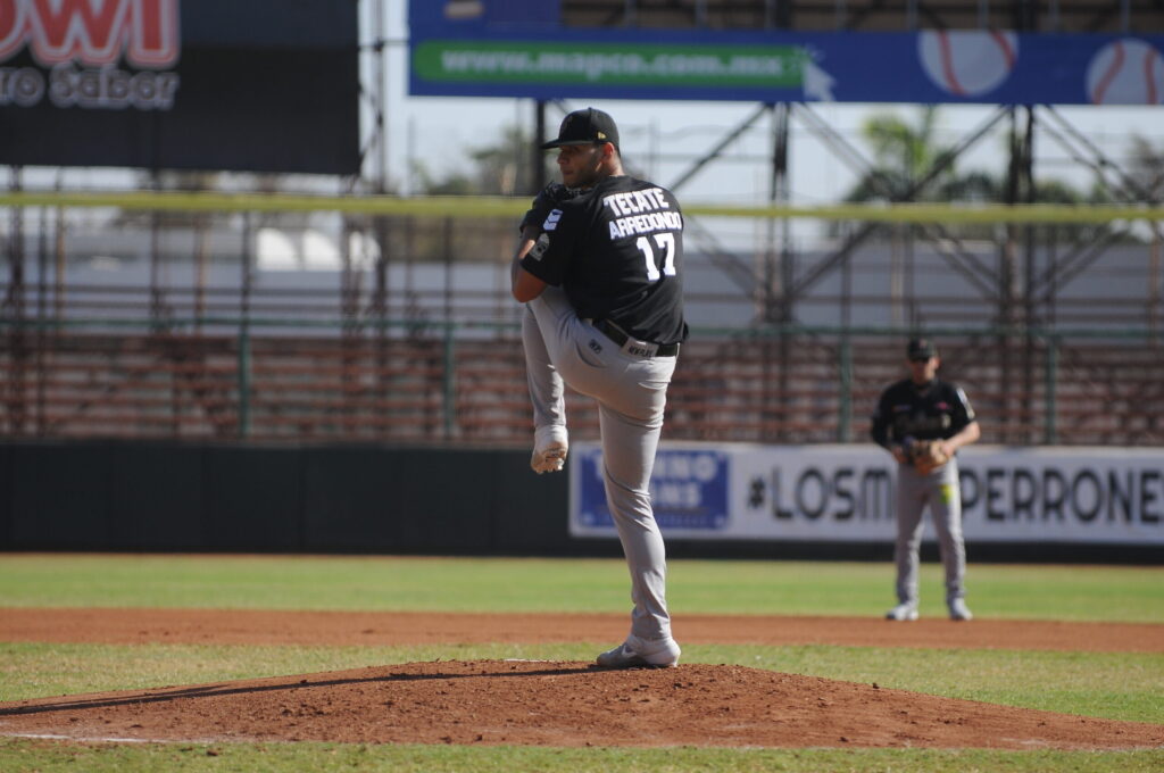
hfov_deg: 6.9
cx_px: 582
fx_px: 9688
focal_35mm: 300
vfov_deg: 4.6
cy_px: 386
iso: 200
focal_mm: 200
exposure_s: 1/2000
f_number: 2.8
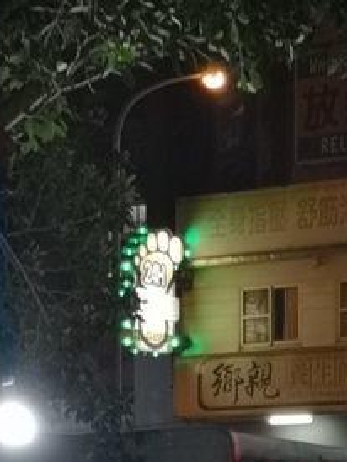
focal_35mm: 143
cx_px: 497
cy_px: 452
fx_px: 1908
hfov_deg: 10.1
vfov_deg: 13.6
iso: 320
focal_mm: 3.95
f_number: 1.8
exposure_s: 1/30
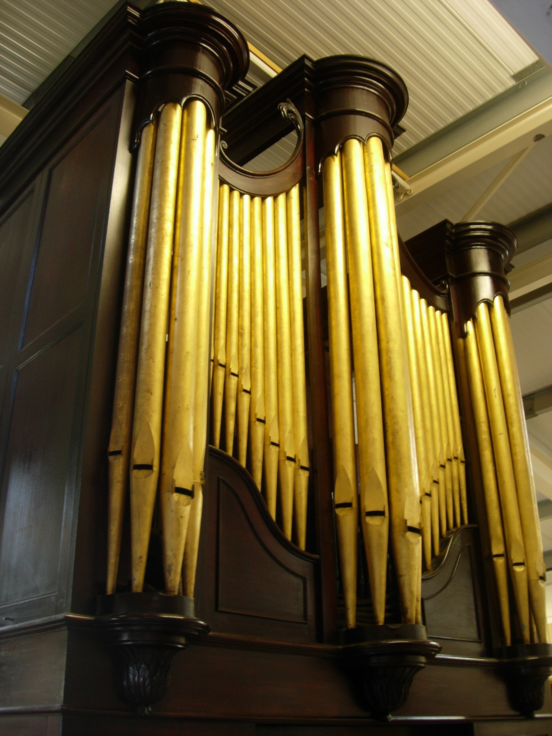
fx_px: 808
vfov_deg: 49.0
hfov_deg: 37.7
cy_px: 368
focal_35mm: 38
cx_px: 276
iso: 64
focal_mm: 7.8
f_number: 2.8
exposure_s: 1/8
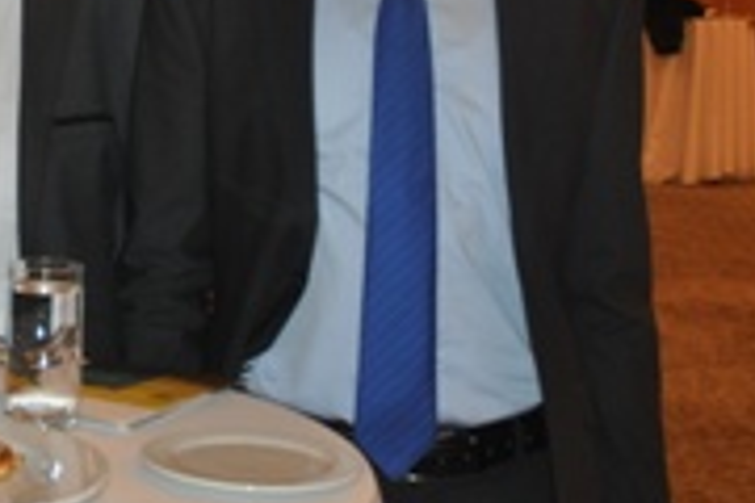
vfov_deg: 14.5
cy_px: 21
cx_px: -21
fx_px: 1955
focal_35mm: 93
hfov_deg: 21.0
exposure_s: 1/60
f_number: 3.8
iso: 800
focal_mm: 25
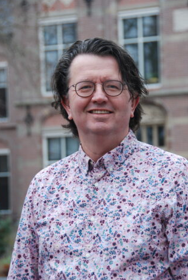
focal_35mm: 131
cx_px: 97
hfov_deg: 10.5
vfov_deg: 15.6
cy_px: 146
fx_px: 1021
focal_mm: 82
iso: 200
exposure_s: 1/30
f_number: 5.3
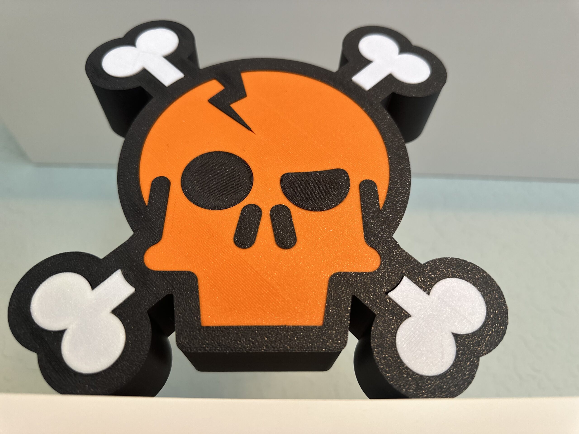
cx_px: 290
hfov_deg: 71.6
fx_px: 401
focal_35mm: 24
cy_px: 217
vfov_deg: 56.8
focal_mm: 6.86
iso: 200
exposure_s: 1/120
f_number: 1.78
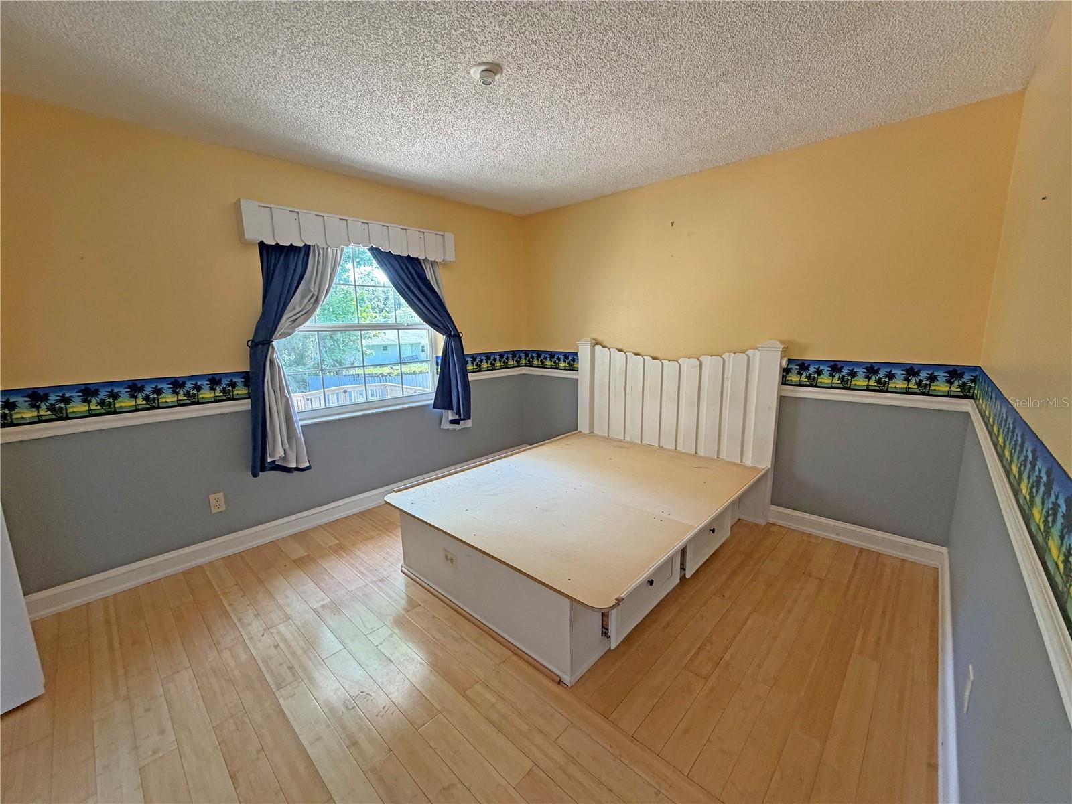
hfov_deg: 102.1
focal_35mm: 14
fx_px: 434
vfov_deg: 85.7
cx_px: 536
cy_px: 402
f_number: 2.2
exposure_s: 1/93
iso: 320
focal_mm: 2.22
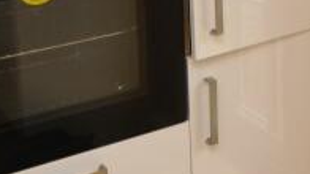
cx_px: 397
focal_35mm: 82
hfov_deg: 23.2
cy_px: -99
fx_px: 674
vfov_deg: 13.7
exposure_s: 1/125
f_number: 5.6
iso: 160
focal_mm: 10
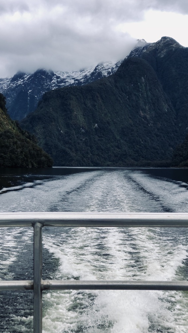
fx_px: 558
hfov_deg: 19.1
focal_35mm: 63
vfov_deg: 33.3
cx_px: 82
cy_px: 167
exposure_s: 1/120
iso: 20
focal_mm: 6.6
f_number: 2.8
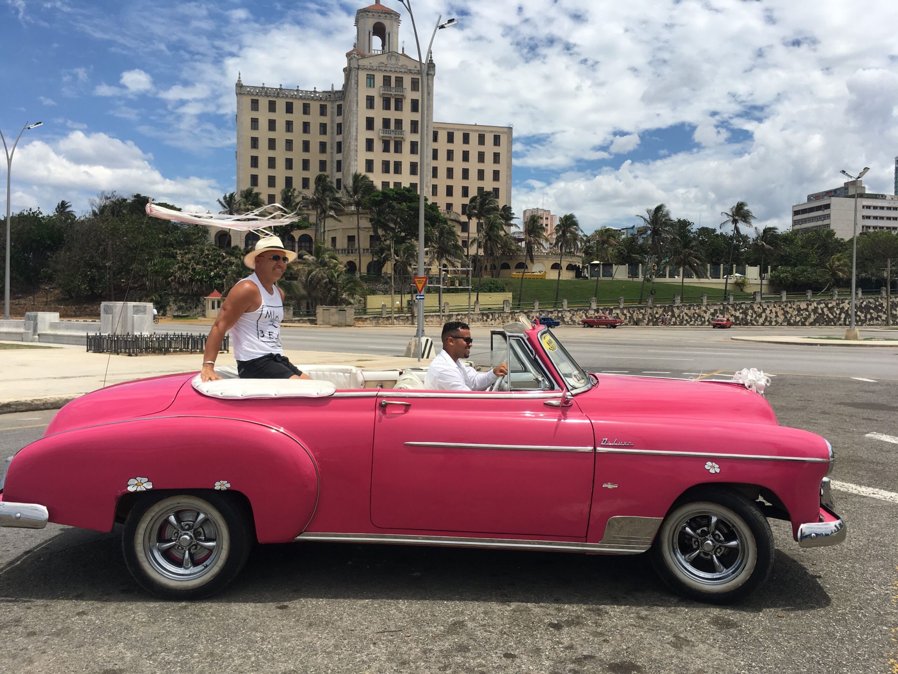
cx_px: 449
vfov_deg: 48.2
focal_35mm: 29
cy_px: 337
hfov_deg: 61.7
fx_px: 752
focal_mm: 4.15
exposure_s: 1/2564
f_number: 2.2
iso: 25
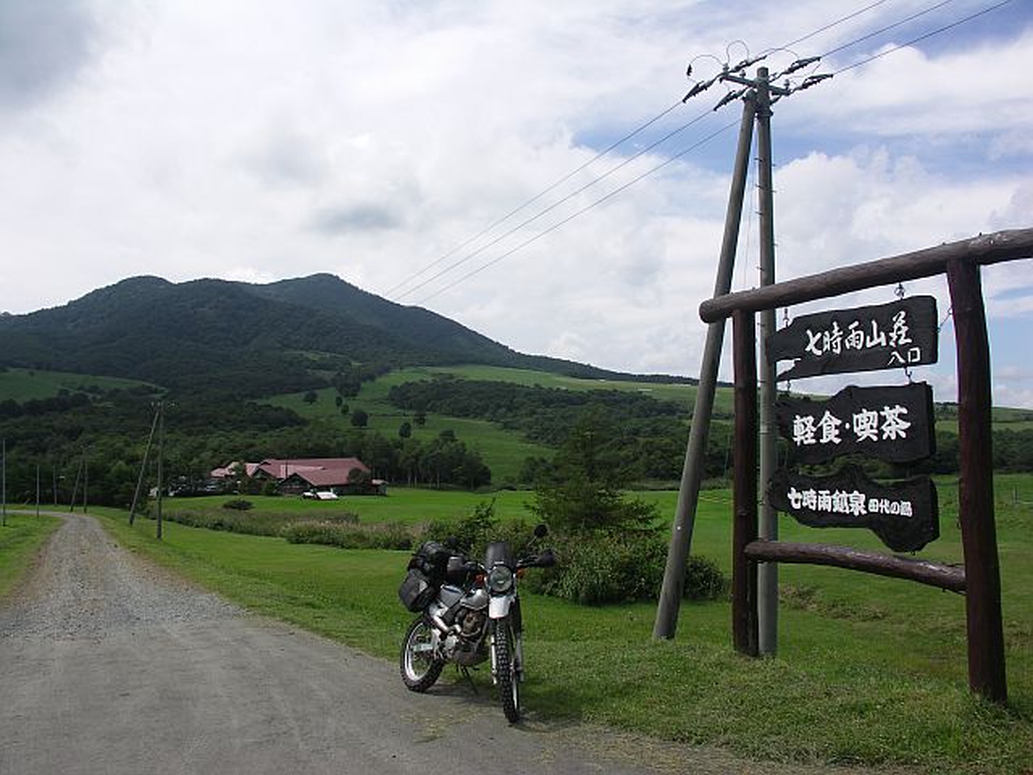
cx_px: 516
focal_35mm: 28
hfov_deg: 63.4
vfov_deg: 49.7
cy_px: 388
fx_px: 836
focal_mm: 7.2
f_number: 6.3
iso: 50
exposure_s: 1/250
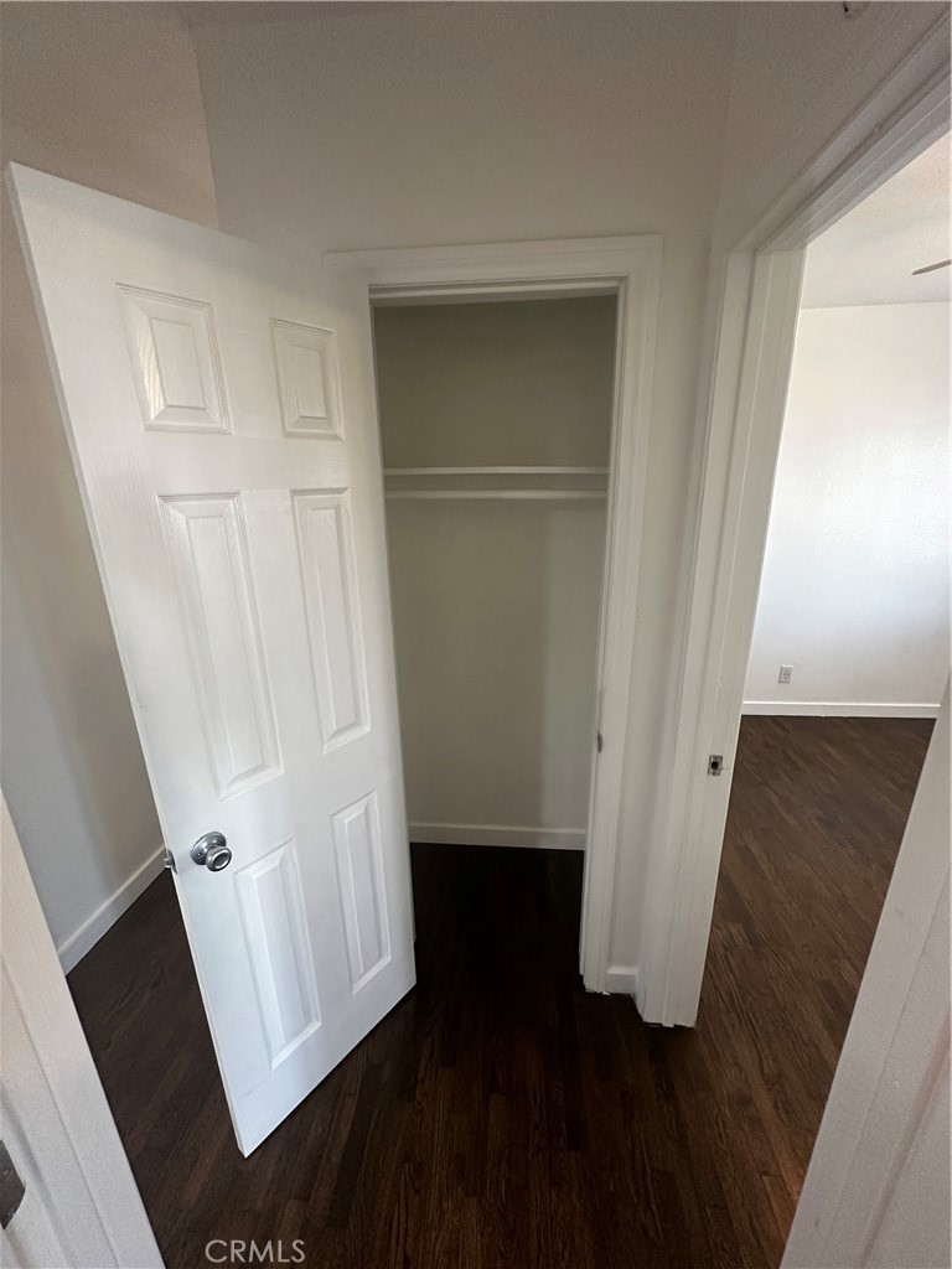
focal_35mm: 14
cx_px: 476
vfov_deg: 102.1
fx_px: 513
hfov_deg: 85.7
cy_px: 634
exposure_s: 1/60
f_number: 2.2
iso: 250
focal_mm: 2.22
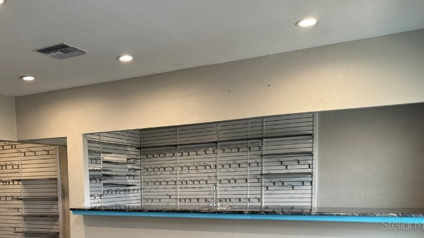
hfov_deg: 51.5
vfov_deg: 29.6
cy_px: 224
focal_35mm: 38
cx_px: 131
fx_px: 427
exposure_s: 1/120
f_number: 1.78
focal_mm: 6.76
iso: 200
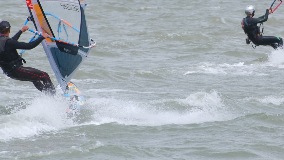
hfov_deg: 2.2
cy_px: 21
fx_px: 7321
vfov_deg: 1.3
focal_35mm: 972
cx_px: 191
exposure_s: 1/250
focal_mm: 300
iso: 180
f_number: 10
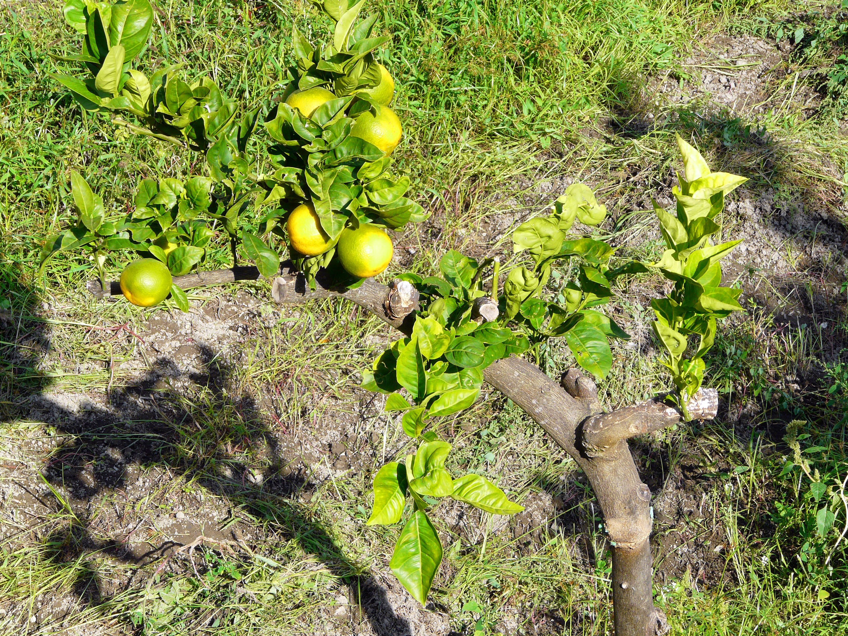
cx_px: 424
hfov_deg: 16.8
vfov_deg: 12.7
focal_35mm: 117
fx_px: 2866
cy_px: 318
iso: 100
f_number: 5.6
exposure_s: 1/250
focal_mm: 19.2
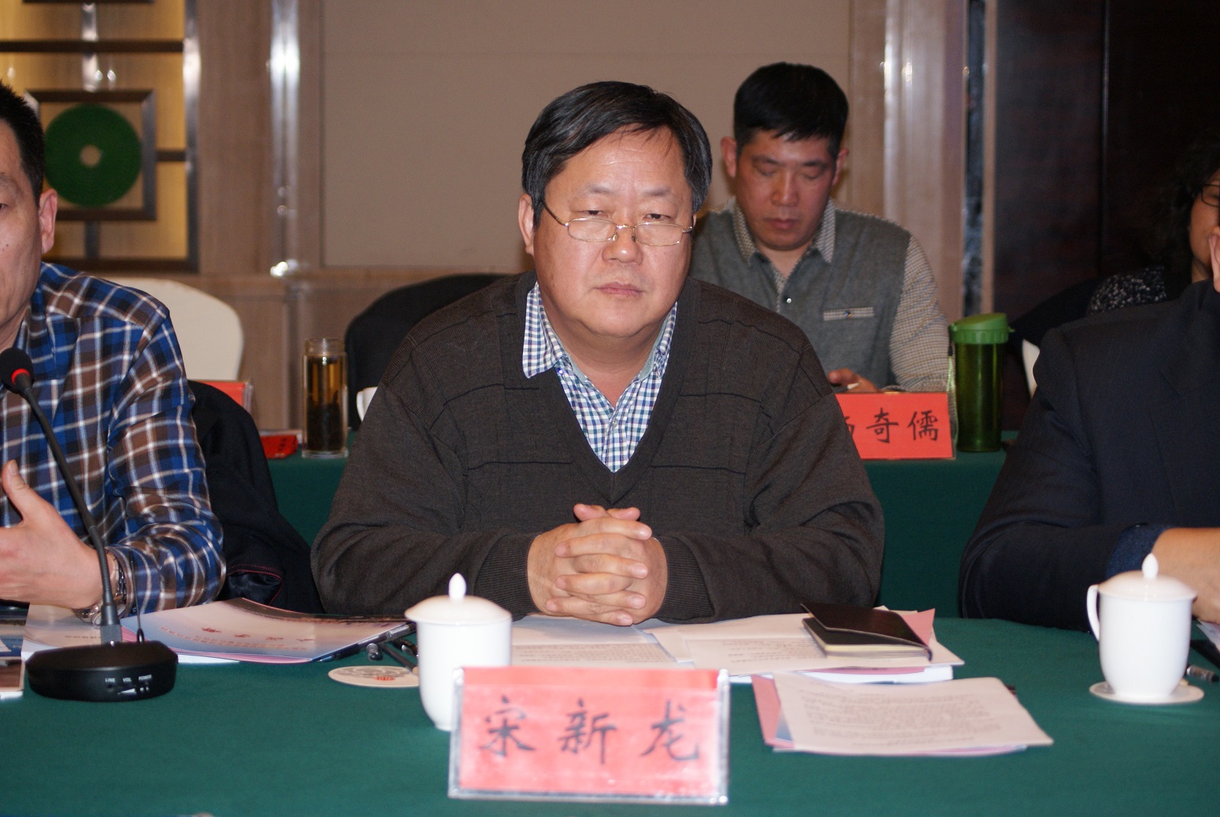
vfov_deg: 16.6
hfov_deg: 24.6
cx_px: 610
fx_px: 2799
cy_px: 408
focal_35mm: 82
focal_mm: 55
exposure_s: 1/80
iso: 400
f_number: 4
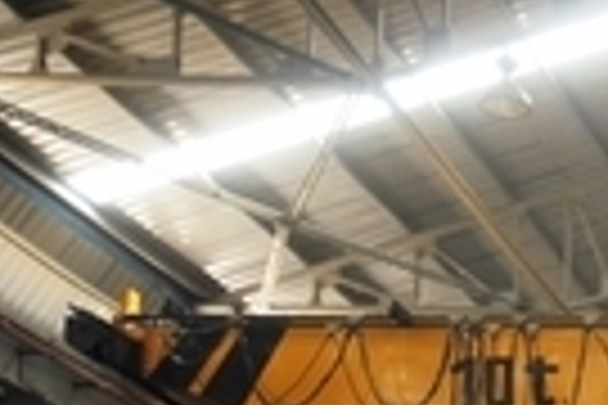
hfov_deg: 12.5
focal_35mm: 150
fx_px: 2531
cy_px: 652
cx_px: 1112
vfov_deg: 8.9
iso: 200
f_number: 3.8
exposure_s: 1/125
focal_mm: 27
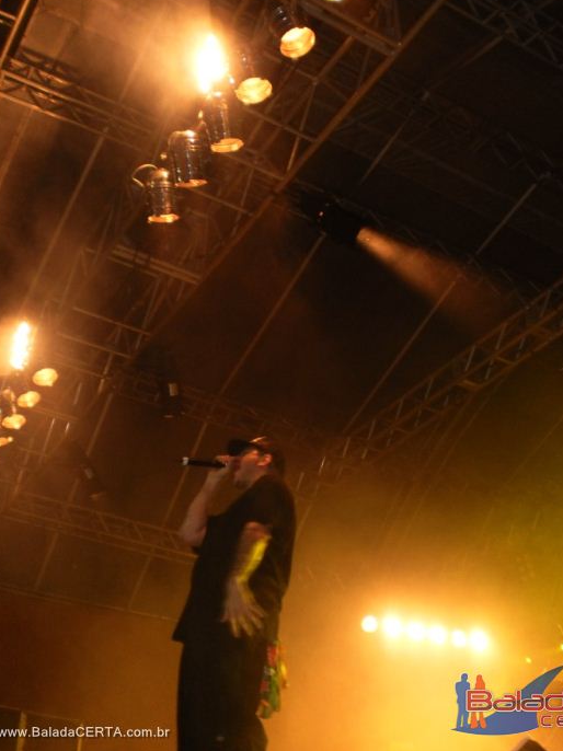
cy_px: 316
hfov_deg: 34.3
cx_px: 303
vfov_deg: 44.7
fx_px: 911
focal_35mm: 42
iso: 125
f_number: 3.1
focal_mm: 6.3
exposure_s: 1/30
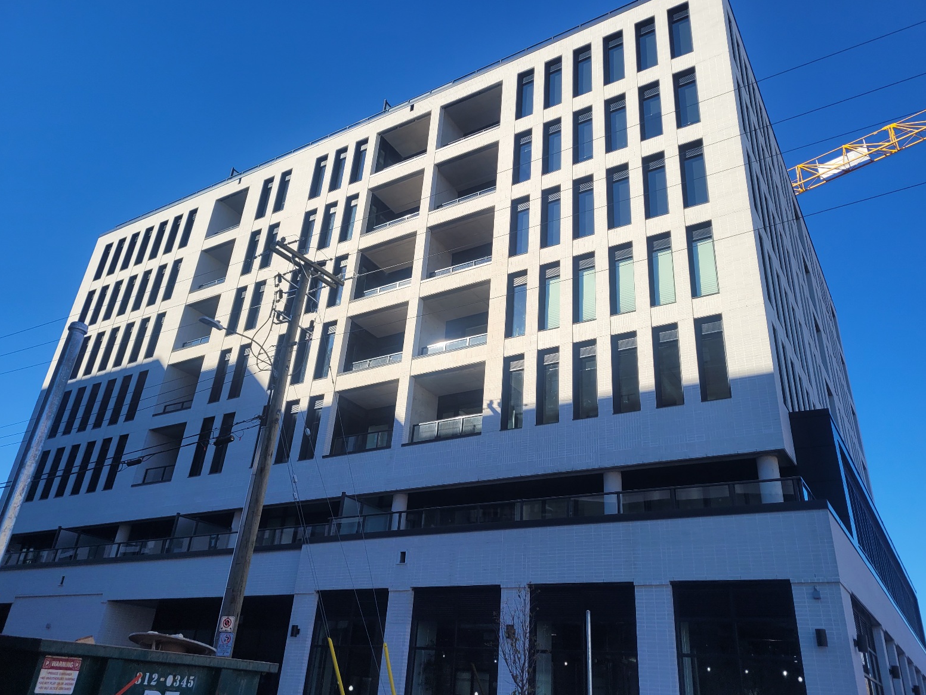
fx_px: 722
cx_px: 466
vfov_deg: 51.3
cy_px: 339
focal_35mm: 27
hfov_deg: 65.3
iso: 40
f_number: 1.8
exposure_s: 1/2500
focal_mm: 5.4
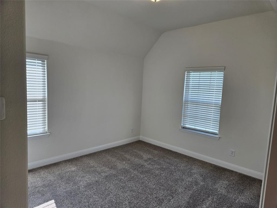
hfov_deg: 73.9
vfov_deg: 58.9
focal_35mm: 23
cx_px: 138
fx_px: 184
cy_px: 104
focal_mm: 5.4
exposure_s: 1/120
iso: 40
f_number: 1.8
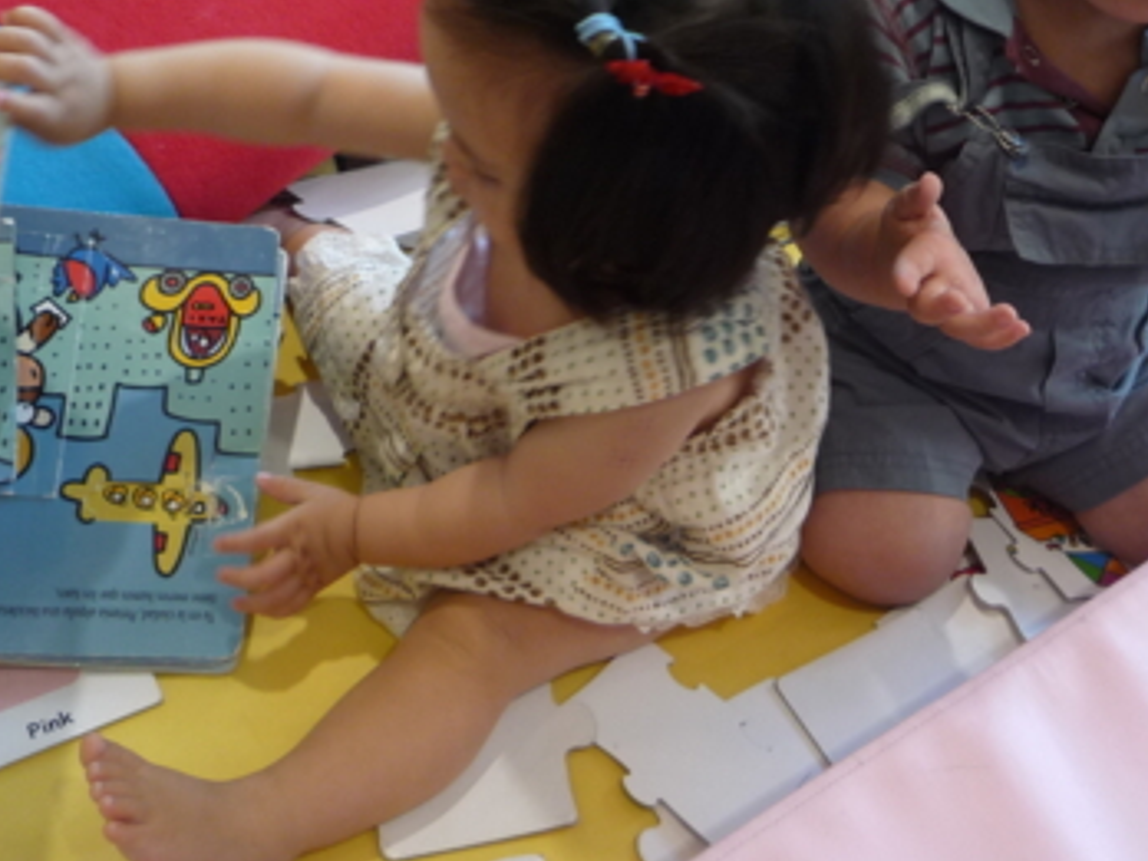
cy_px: 274
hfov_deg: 40.8
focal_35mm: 46
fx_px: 1526
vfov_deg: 31.2
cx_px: 742
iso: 125
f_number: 2.8
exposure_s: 1/30
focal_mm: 4.4
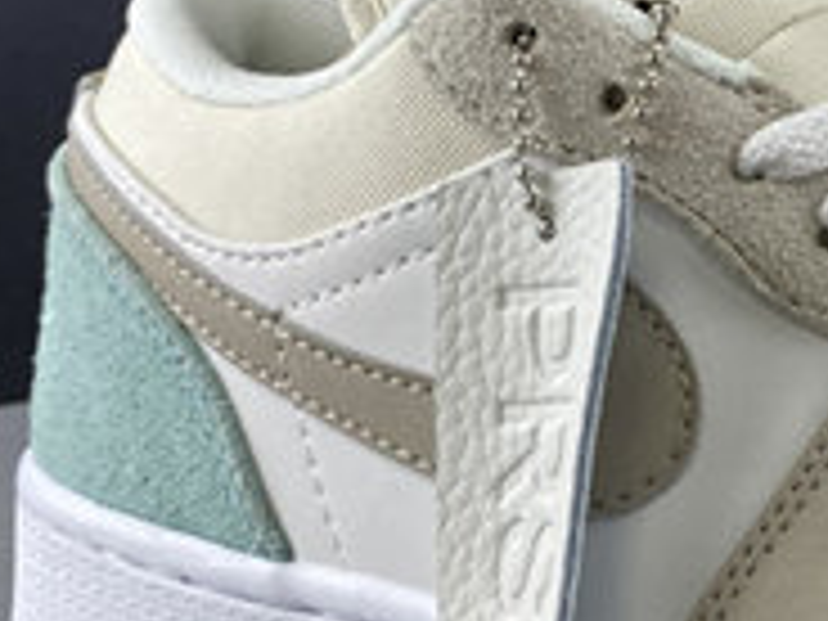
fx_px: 2368
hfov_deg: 17.4
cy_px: 160
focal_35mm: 99
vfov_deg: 14.9
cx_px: 1323
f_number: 1.8
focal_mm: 4.25
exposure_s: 1/100
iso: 40
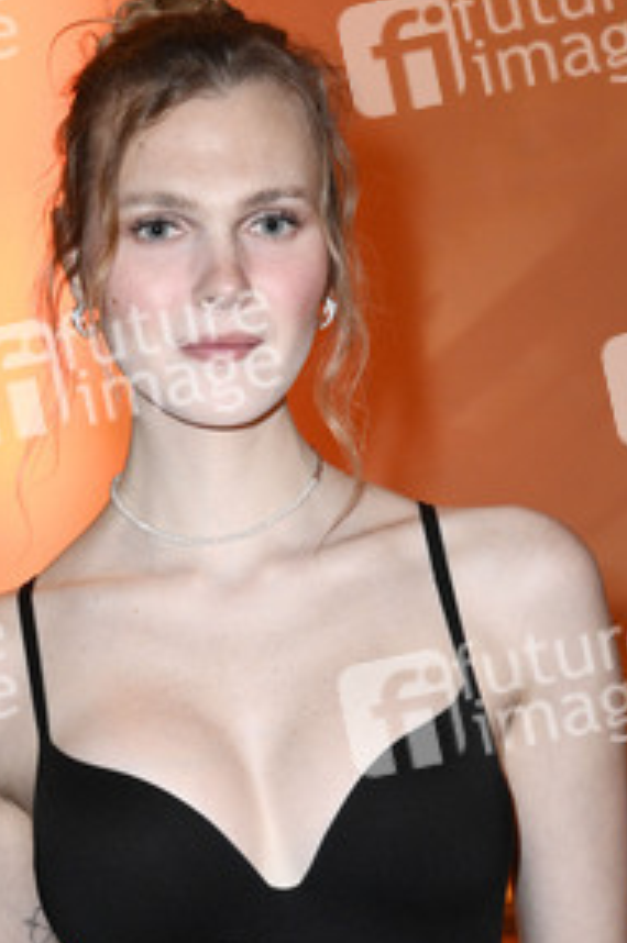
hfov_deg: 11.5
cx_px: 208
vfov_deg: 17.2
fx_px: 3116
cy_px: 534
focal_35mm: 119
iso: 5000
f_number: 5.6
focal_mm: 85
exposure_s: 1/160
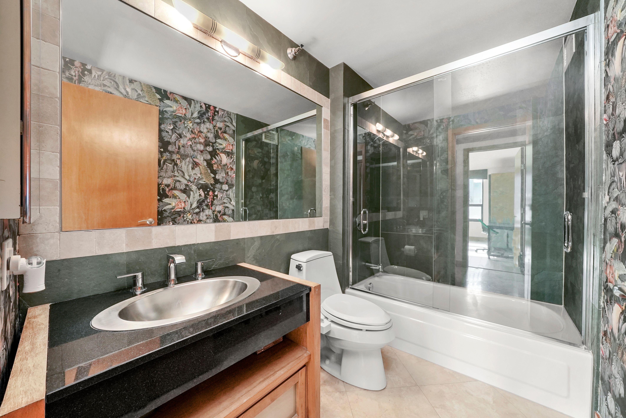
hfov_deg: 112.6
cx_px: 313
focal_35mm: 12
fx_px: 209
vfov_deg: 90.0
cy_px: 209
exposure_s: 1/6
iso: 2500
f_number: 13
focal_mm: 12
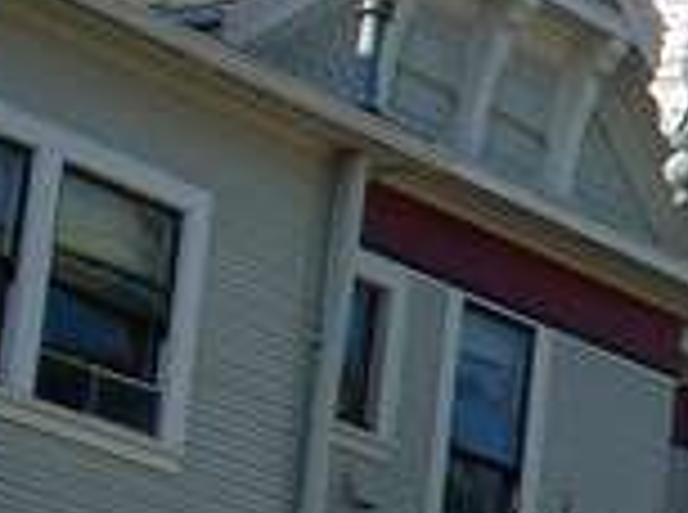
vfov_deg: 7.6
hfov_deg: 9.1
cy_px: 454
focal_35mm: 194
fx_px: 3847
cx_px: 1731
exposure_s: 1/400
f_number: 4
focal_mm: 7.8
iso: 64
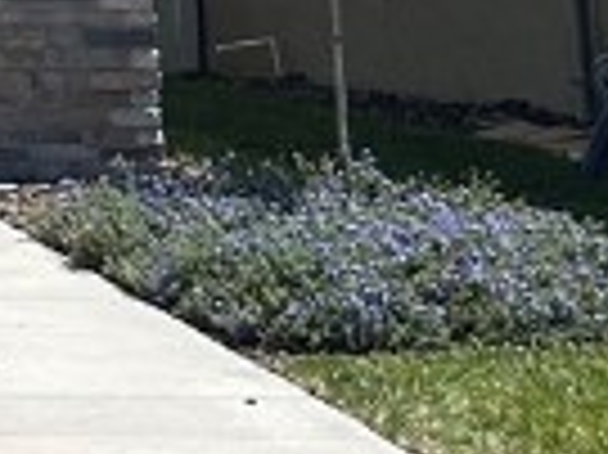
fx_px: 3457
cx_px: -1135
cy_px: -692
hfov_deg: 8.6
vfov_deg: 7.0
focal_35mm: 197
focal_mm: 5.7
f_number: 1.5
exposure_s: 1/4630
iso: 50
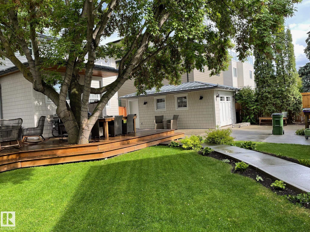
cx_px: 155
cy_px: 116
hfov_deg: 67.3
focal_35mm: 26
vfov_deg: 53.1
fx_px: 233
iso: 32
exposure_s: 1/477
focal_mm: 4.2
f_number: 1.6
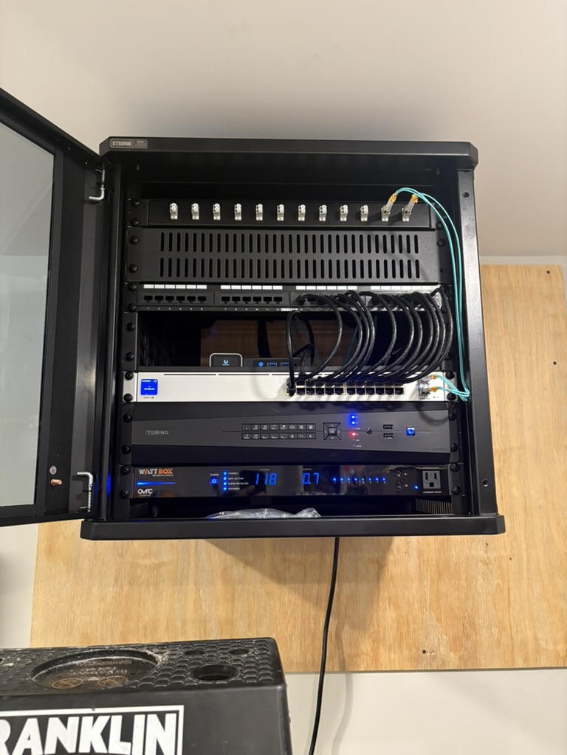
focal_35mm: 26
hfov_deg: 53.1
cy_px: 378
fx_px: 568
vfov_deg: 67.3
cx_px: 284
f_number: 1.6
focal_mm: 5.96
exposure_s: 1/60
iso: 400
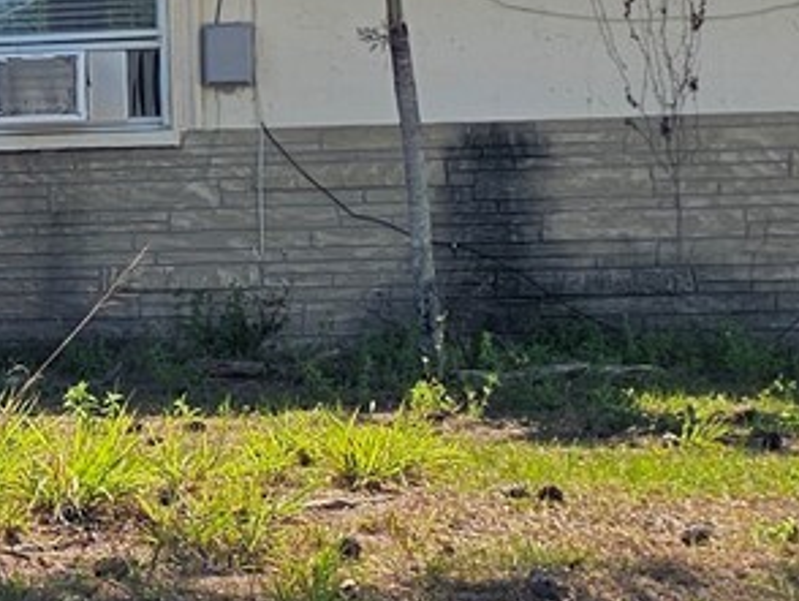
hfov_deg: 14.4
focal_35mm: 125
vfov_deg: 11.9
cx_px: -500
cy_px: 253
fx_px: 2888
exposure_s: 1/722
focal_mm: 6.3
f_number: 1.7
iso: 10
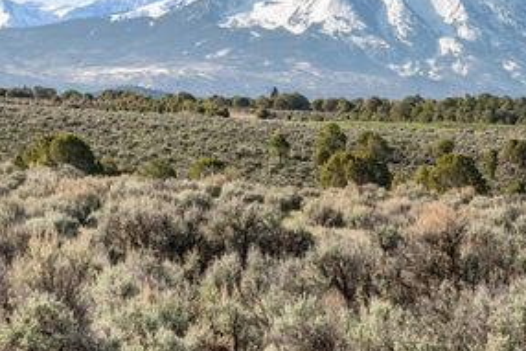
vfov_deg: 8.3
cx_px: 458
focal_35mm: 166
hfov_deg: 12.3
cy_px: 111
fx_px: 2427
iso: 100
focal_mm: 95
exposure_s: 1/400
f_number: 8
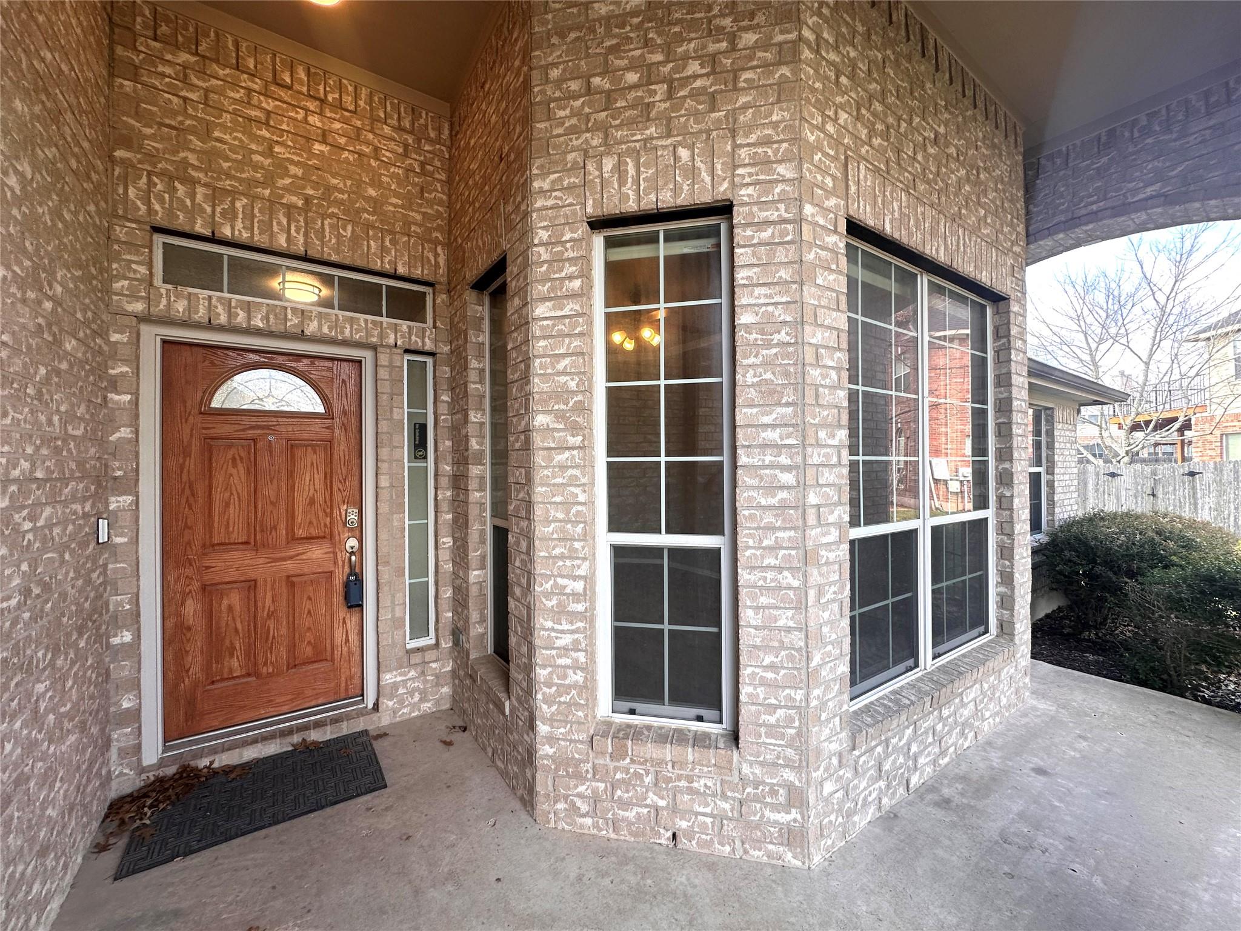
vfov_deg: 85.7
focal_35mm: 14
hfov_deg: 102.1
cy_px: 466
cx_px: 620
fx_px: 502
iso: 50
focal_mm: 2.22
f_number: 2.2
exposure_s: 1/120
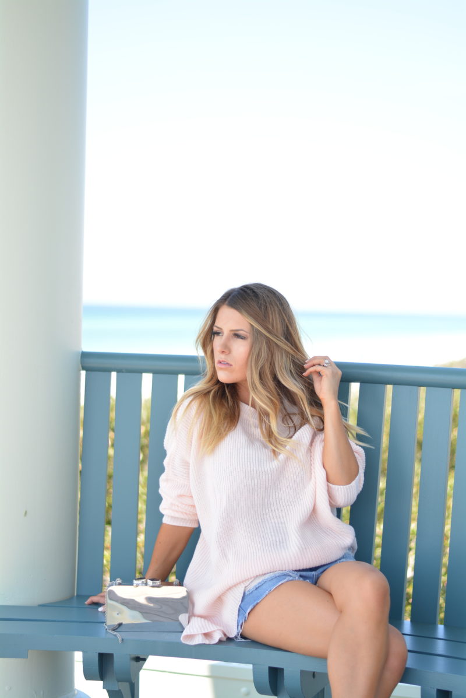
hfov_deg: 18.2
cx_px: 233
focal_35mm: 75
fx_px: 1454
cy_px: 349
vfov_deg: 27.0
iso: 125
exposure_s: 1/1000
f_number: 1.8
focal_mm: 50
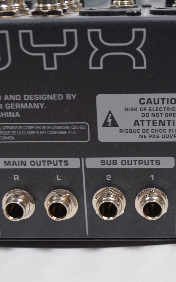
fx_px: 430
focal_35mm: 56
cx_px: 152
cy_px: 141
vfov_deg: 36.3
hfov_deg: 22.7
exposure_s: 1/80
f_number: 4.5
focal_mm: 18
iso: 400
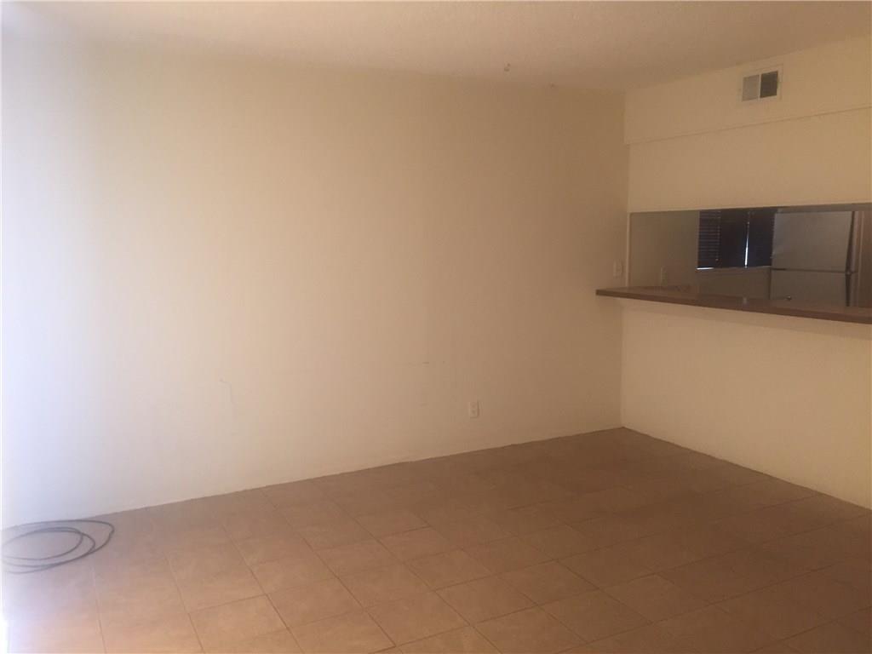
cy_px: 327
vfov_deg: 48.2
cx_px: 436
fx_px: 731
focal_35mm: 29
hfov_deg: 61.7
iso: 100
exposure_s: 1/30
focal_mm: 4.15
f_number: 2.2
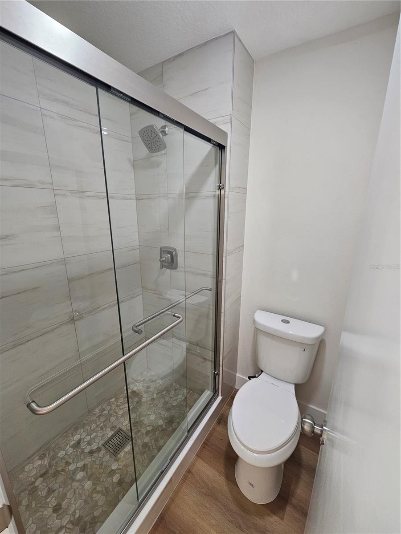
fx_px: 201
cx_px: 200
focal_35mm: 13
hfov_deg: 89.9
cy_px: 267
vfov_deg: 106.2
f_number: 2.2
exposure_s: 1/60
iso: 125
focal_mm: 2.2
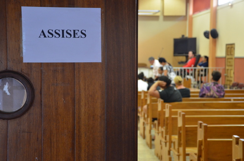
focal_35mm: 68
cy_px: 80
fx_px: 457
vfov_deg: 20.1
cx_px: 122
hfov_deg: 29.9
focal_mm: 45
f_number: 4.8
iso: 1600
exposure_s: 1/30
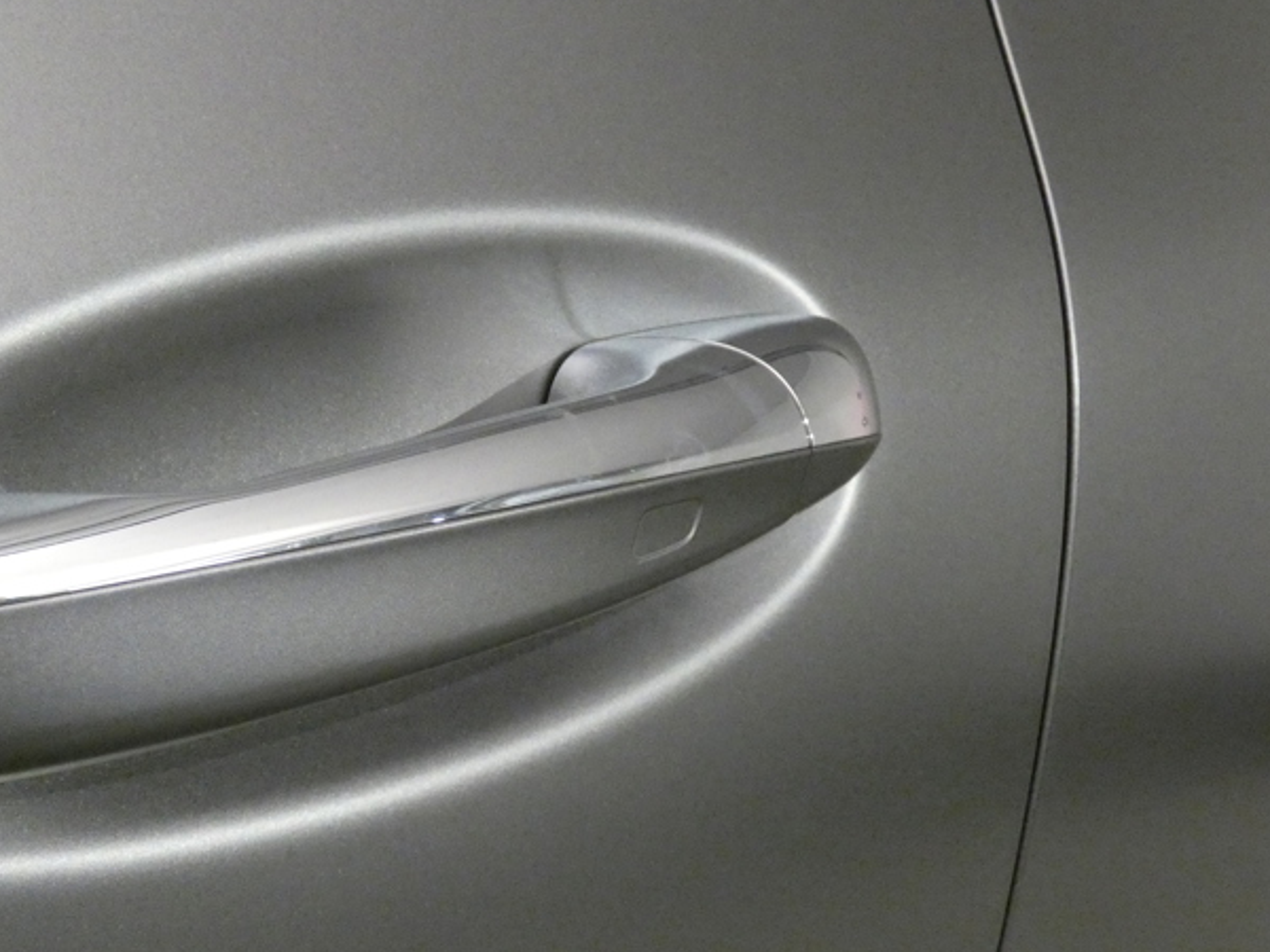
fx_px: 1614
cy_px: 622
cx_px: 453
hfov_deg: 42.5
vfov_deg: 32.6
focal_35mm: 44
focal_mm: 6
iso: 2000
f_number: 3.4
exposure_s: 1/125
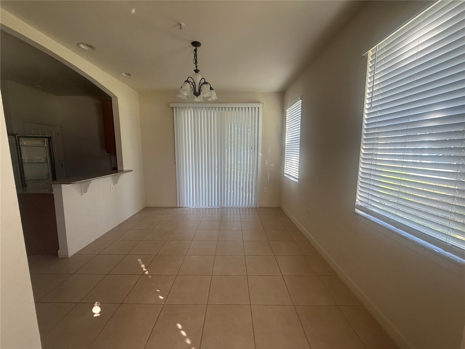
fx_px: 188
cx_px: 232
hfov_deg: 102.1
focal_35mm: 14
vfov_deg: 85.7
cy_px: 174
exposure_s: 1/99
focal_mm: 2.22
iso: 200
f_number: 2.2
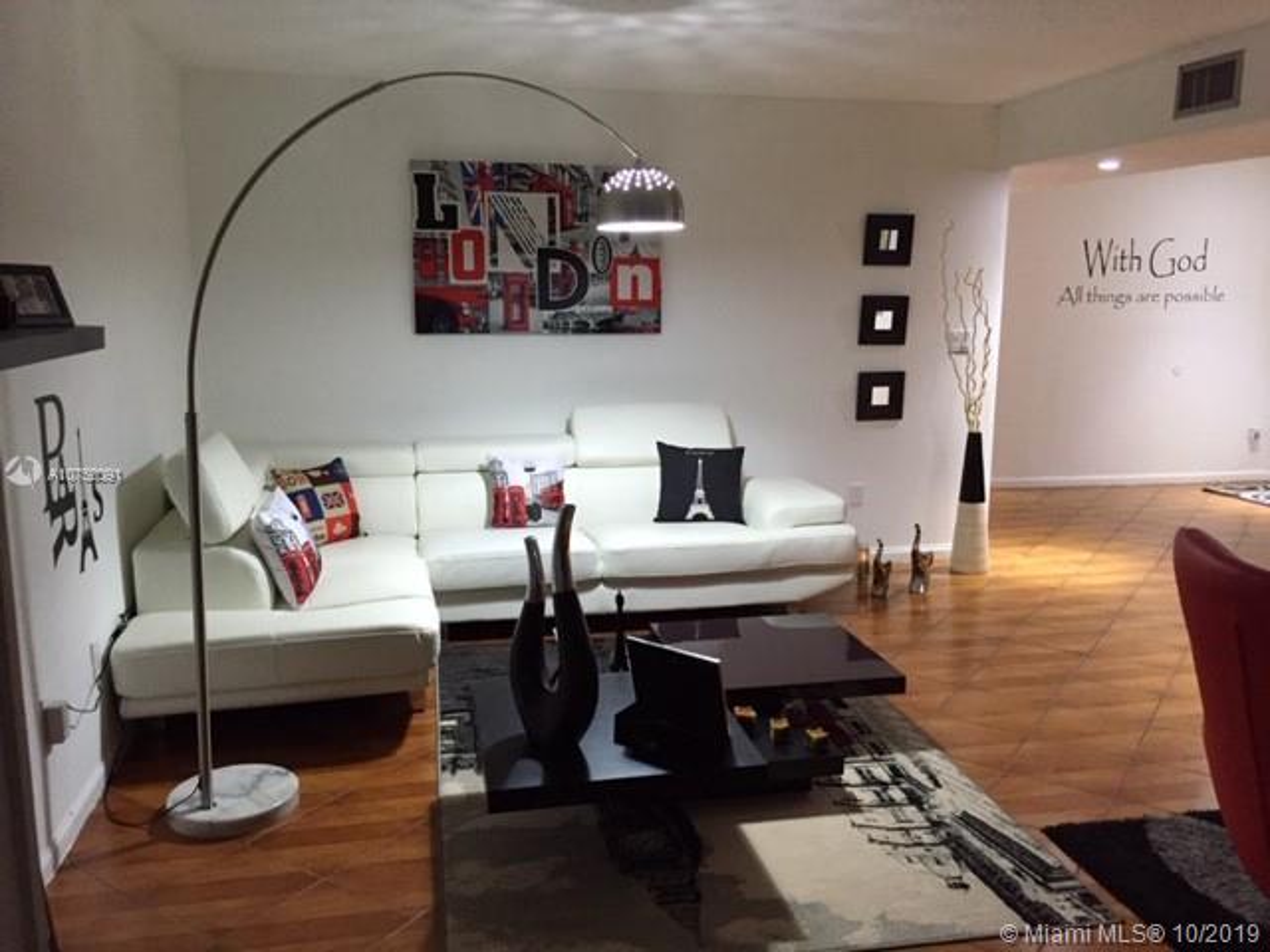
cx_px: 635
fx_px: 1064
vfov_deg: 48.2
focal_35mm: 29
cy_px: 476
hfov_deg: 61.7
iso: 250
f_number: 2.2
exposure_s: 1/30
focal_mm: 4.15
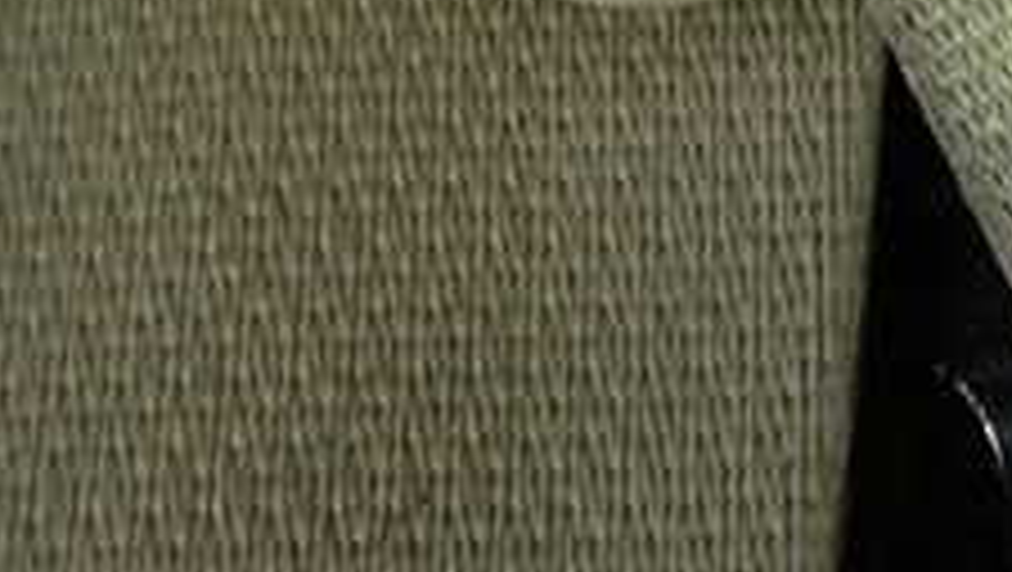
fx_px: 2337
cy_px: -392
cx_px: 1201
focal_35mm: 87
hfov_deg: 22.6
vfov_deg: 12.9
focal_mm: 5.4
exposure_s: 1/30
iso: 400
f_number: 2.3
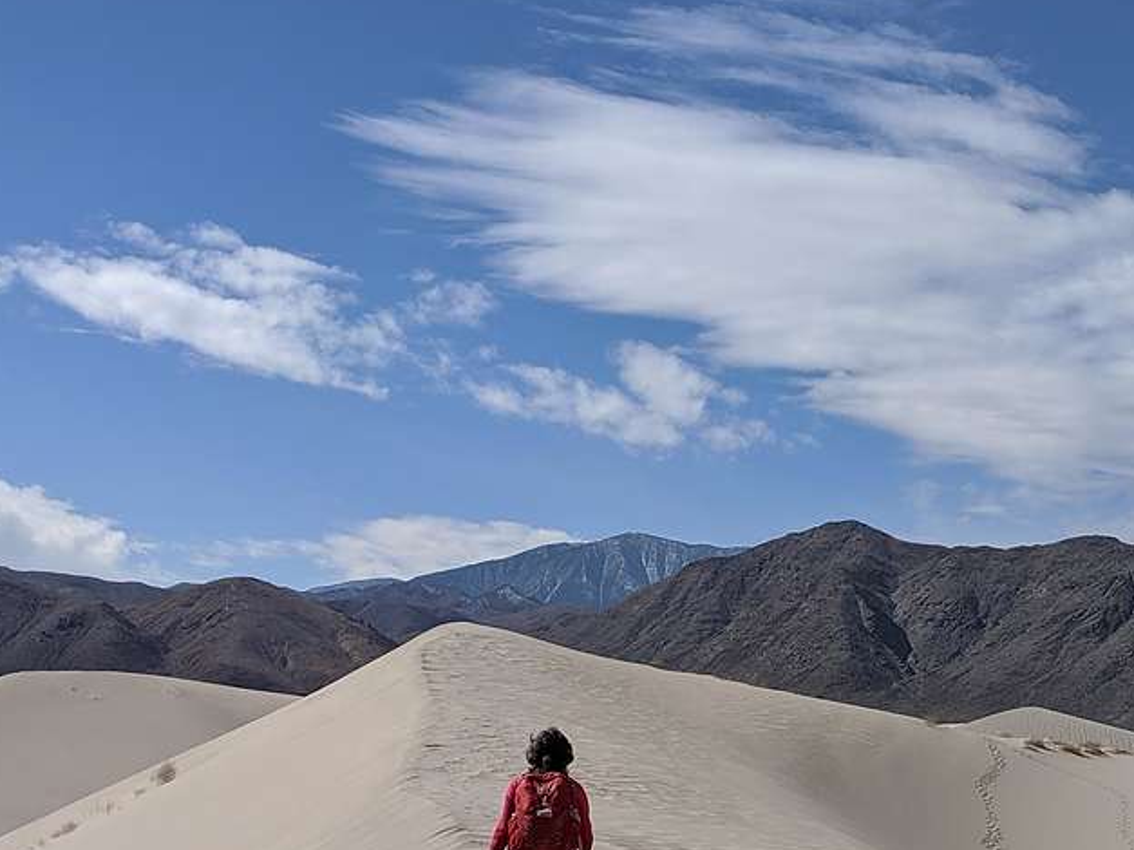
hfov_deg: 30.8
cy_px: 664
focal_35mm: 62
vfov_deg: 23.3
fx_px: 2031
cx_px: 827
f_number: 1.8
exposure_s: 1/7812
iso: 80
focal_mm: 4.44
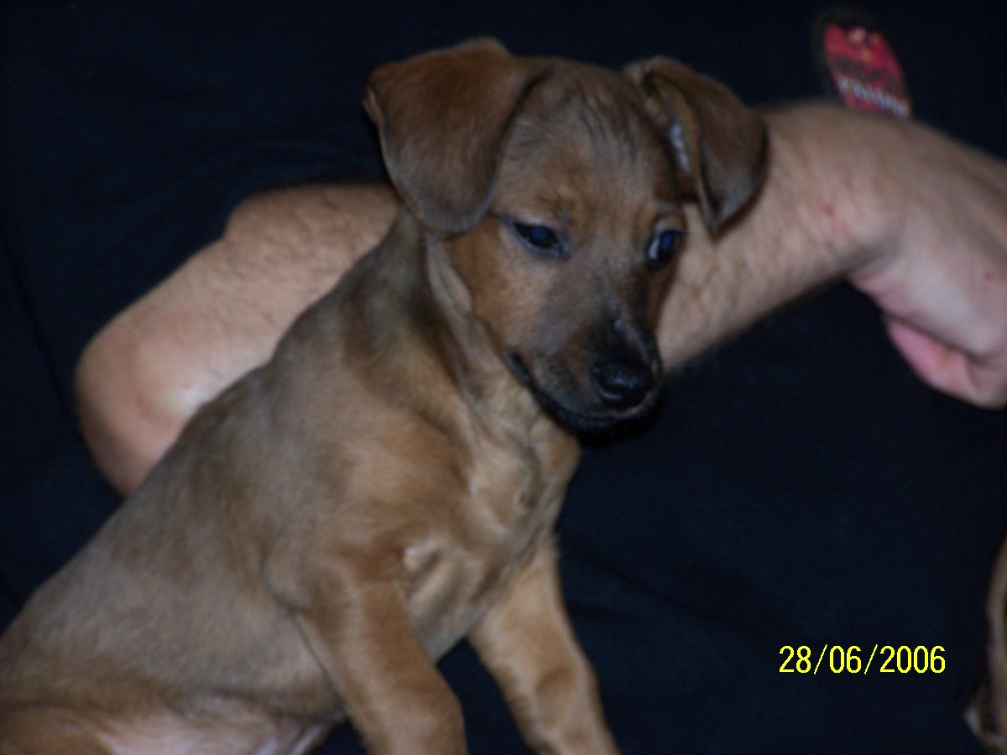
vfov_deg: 6.8
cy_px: 378
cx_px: 504
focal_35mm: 218
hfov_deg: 9.1
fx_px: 6342
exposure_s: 1/180
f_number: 3.2
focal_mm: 36.2
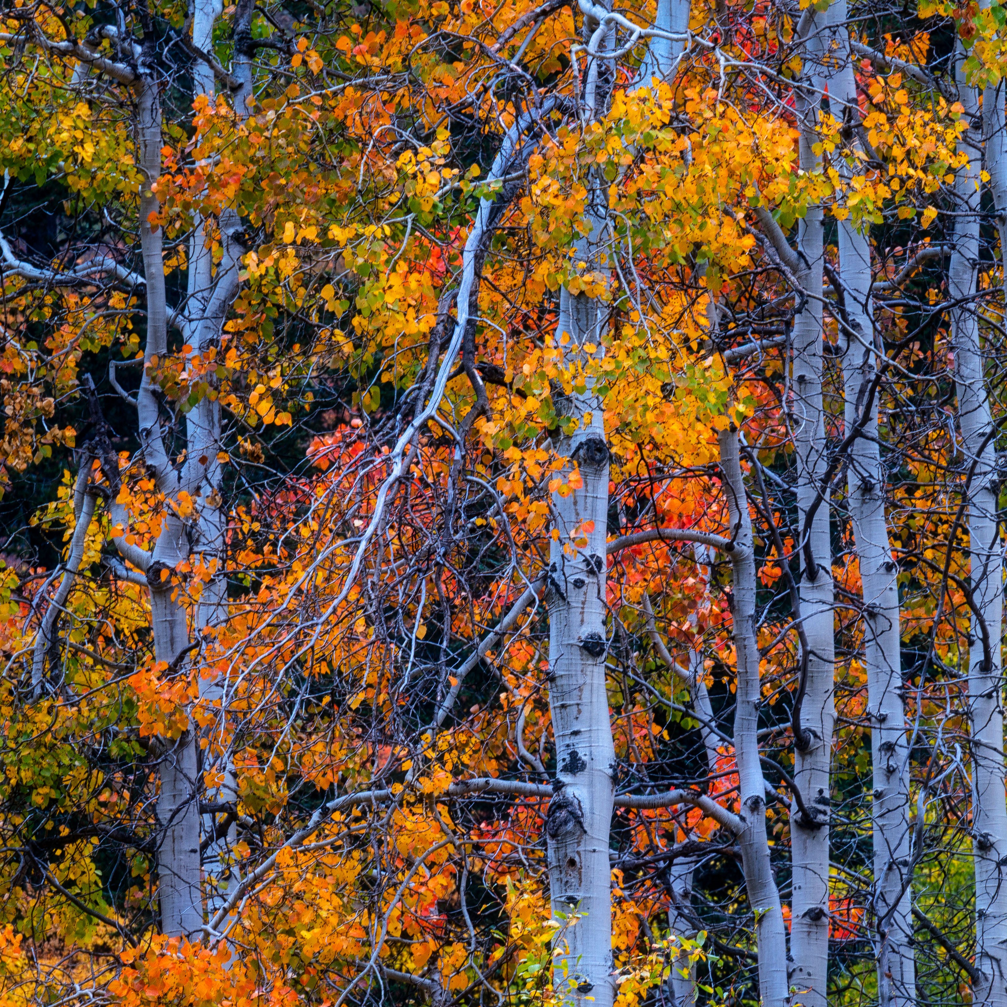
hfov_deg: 3.1
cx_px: 582
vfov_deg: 3.1
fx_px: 18431
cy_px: 662
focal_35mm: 560
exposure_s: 1/2.5
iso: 100
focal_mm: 256
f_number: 16
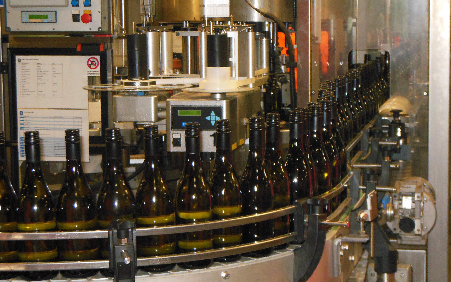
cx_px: 227
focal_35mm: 93
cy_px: 129
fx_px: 1143
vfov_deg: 14.1
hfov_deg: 22.3
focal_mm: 15.5
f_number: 4.6
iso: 1000
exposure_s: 1/60
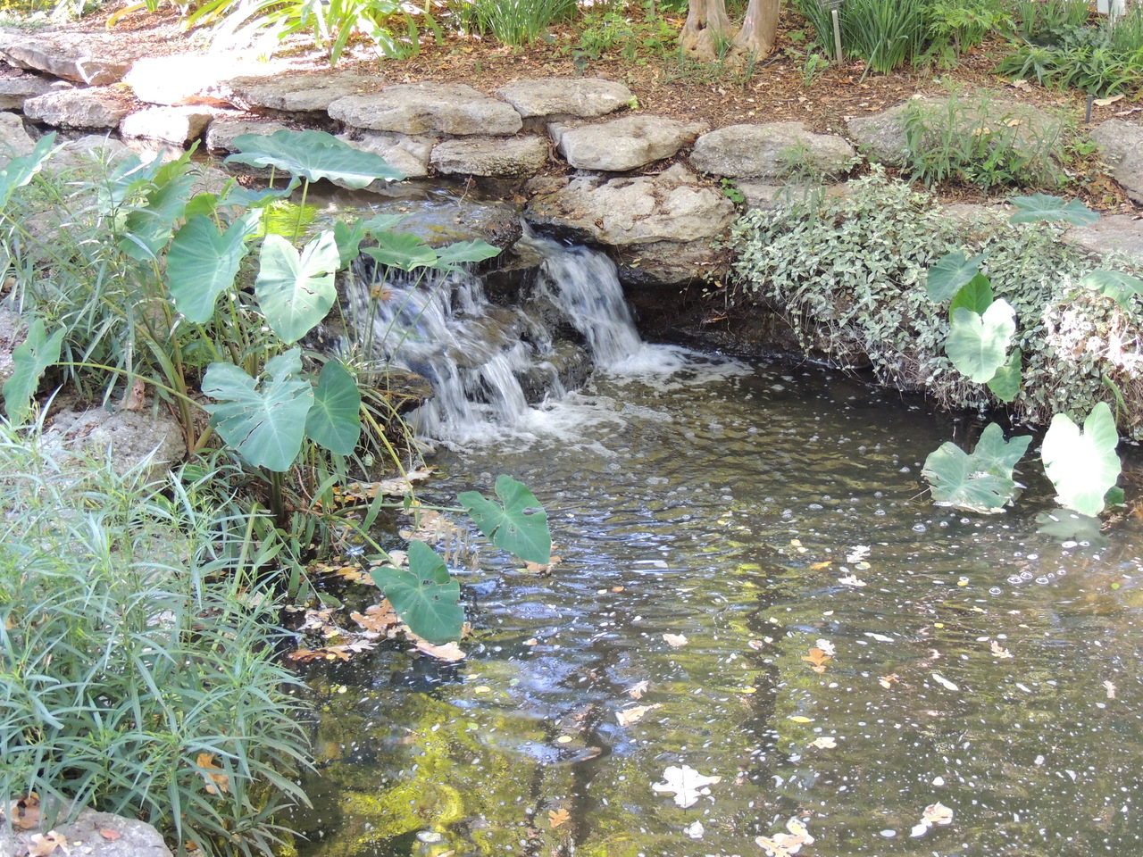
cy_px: 428
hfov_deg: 38.2
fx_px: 1651
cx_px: 572
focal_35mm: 50
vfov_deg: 29.1
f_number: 3.6
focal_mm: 8.9
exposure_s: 1/30
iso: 400
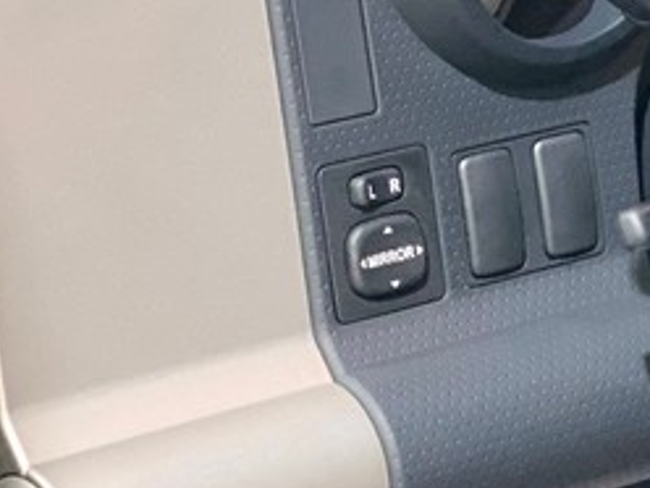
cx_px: 1088
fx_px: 3943
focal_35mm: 210
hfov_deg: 9.1
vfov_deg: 7.1
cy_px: 18
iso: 400
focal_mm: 6
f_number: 2
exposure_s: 1/20
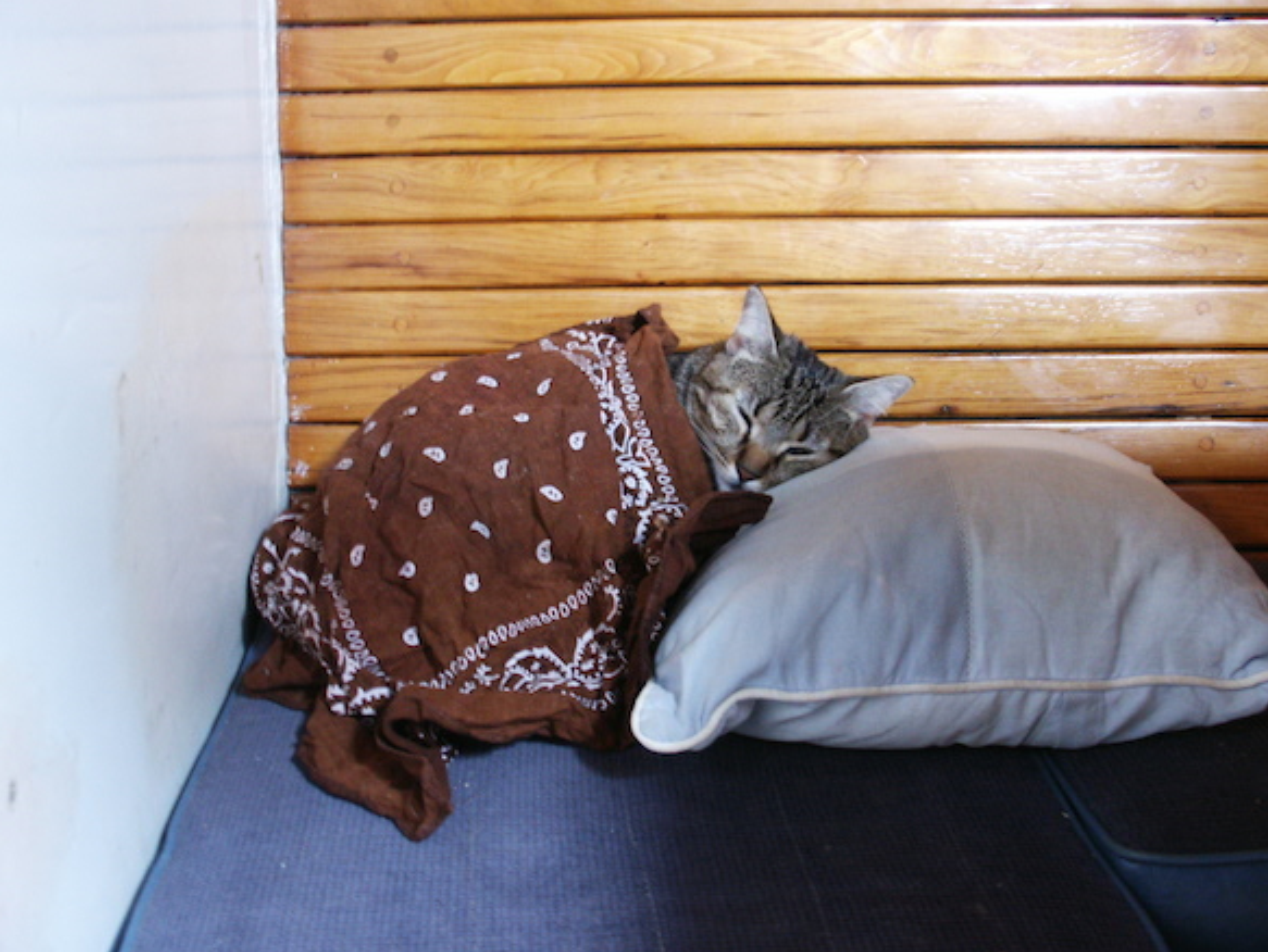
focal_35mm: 36
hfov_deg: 51.3
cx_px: 650
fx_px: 1320
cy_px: 469
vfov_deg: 39.7
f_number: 3
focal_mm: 7.18
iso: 200
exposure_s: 1/4
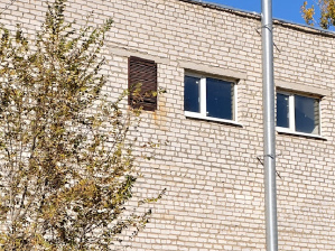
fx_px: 967
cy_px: 239
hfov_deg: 19.5
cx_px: 68
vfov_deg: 14.6
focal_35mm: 100
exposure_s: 1/1923
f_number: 1.57
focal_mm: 6.54
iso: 71
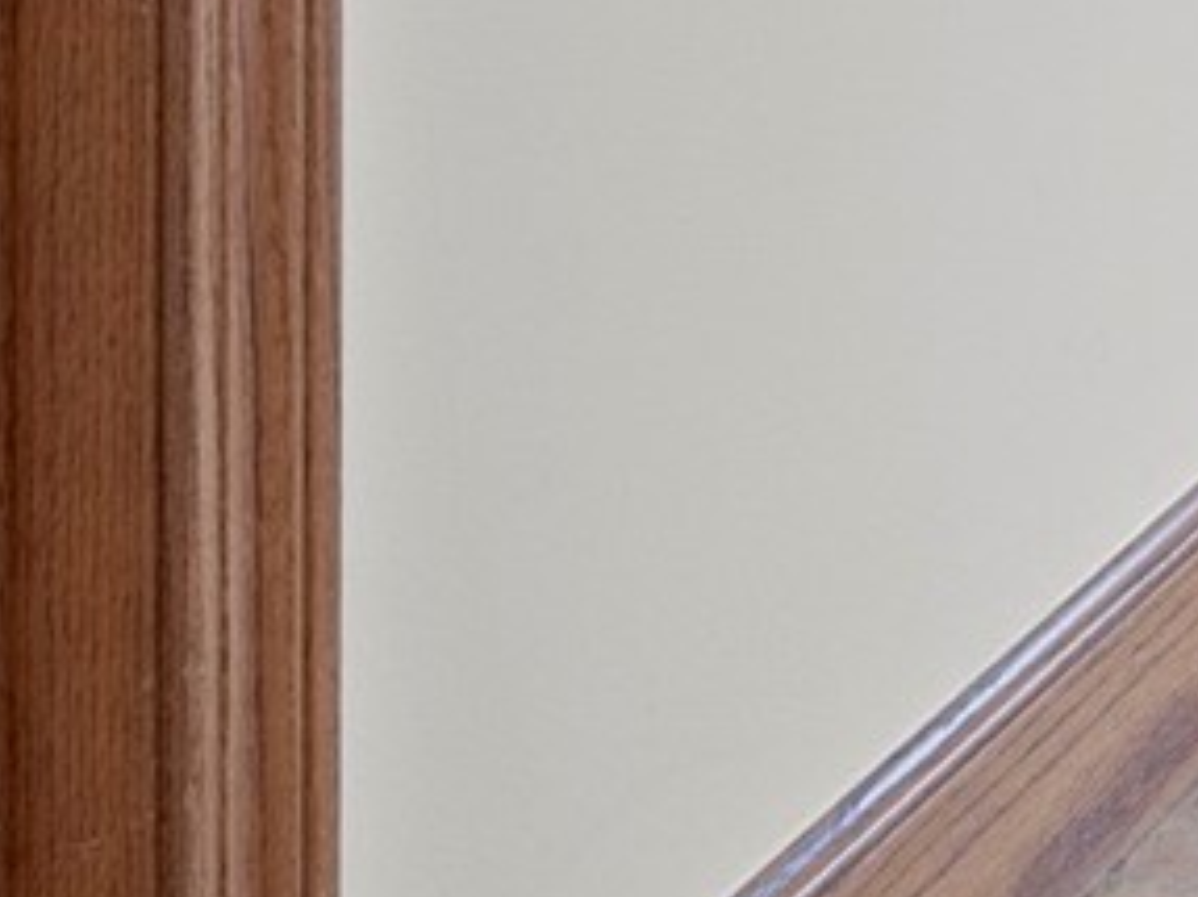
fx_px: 3771
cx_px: 3214
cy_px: -1312
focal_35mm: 109
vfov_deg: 11.2
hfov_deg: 12.3
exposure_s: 1/3
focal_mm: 16
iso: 250
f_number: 9
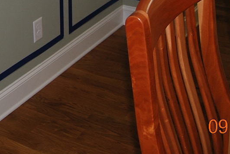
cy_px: -58
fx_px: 486
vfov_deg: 16.7
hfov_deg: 26.2
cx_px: 46
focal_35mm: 76
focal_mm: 18
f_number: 3.5
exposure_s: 1/60
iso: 200
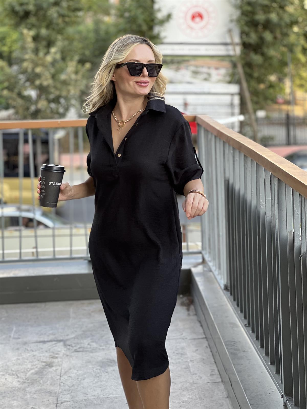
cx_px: 154
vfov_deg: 25.3
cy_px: 204
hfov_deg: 19.1
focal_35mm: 77
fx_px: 911
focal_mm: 9
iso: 64
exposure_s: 1/121
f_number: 2.8
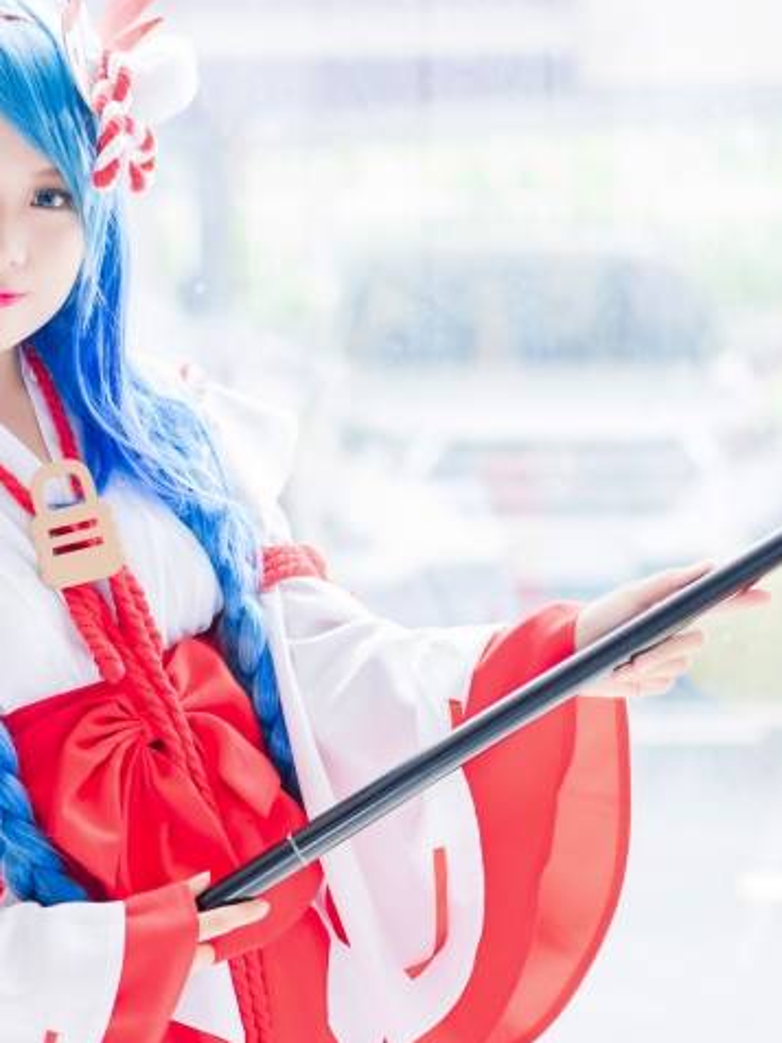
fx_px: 3012
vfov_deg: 19.6
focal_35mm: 100
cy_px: 513
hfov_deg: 14.8
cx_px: 390
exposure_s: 1/160
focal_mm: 55
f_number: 1.8
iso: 200
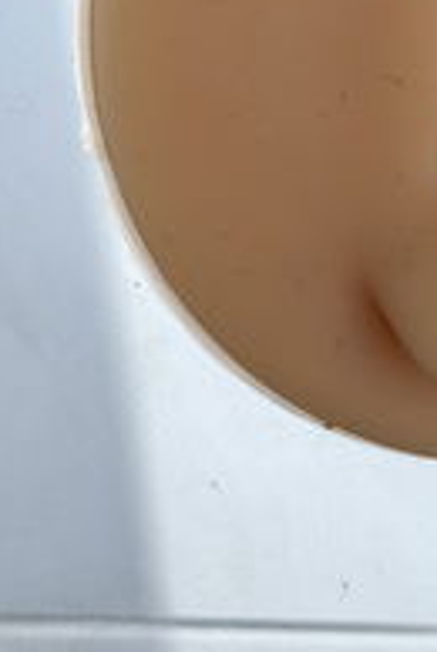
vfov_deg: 14.9
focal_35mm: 137
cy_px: 207
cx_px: 659
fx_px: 2485
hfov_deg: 9.7
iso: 50
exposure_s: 1/100
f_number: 1.78
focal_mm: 6.76
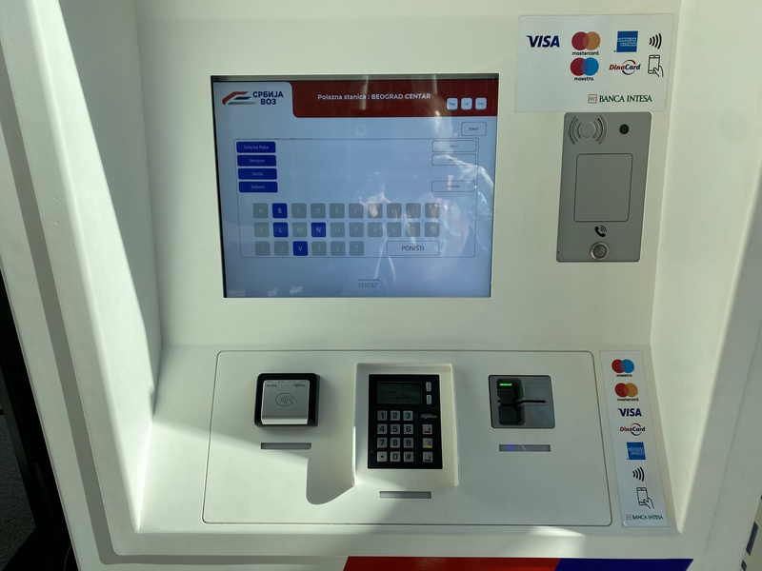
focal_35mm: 26
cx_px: 381
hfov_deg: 67.3
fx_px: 572
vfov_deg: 53.1
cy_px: 286
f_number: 1.8
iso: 32
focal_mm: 4.25
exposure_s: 1/1093
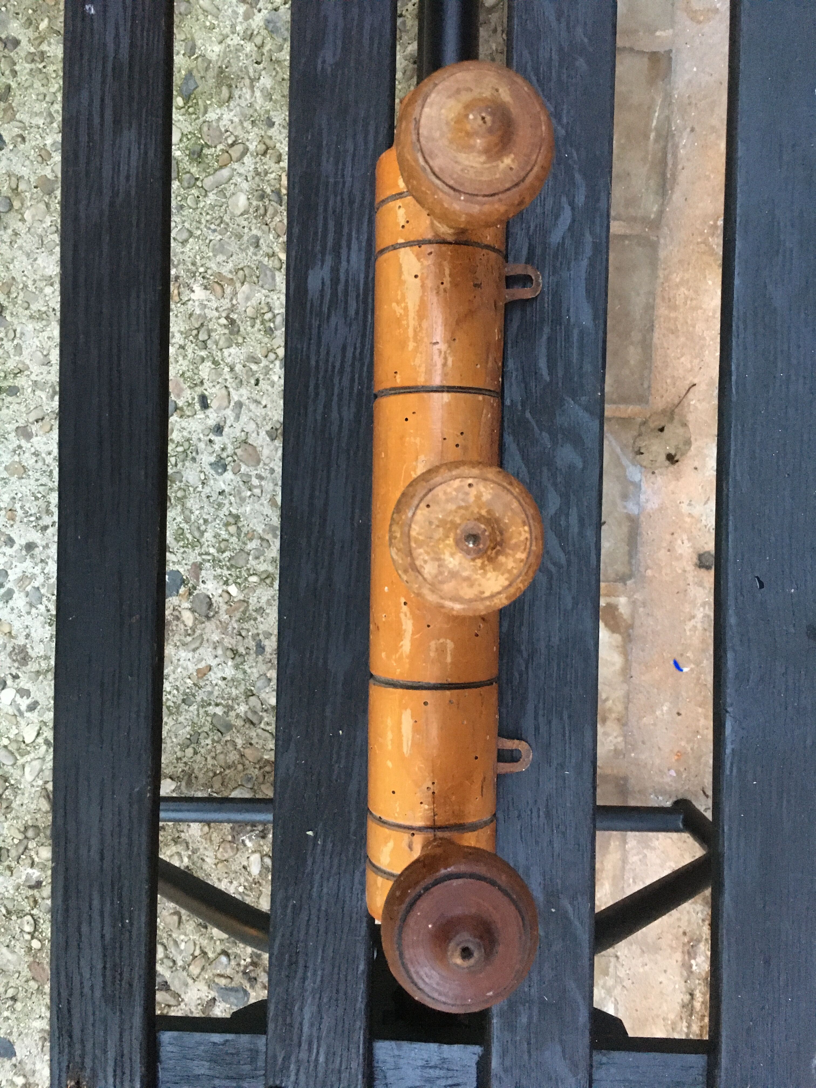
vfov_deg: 61.7
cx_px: 408
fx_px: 911
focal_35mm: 29
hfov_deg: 48.2
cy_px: 544
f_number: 2.2
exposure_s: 1/17
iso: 320
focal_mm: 4.15
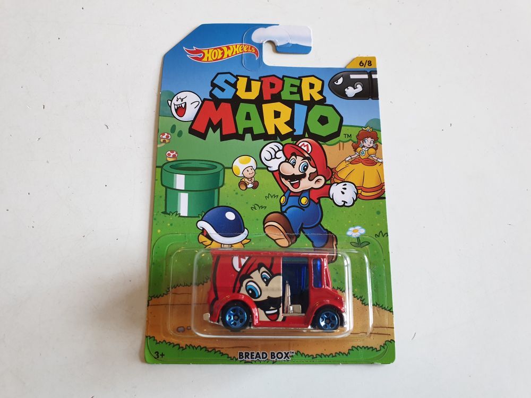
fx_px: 399
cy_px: 199
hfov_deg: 67.3
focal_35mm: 26
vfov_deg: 53.1
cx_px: 266
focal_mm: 4.3
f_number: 2.4
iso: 320
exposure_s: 1/33
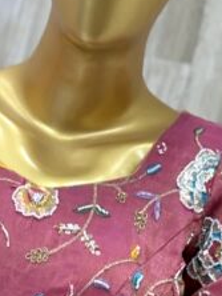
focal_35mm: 187
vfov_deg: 10.3
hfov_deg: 7.9
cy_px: 407
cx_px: -28
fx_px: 1596
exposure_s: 1/50
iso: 40
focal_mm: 5.96
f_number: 1.6
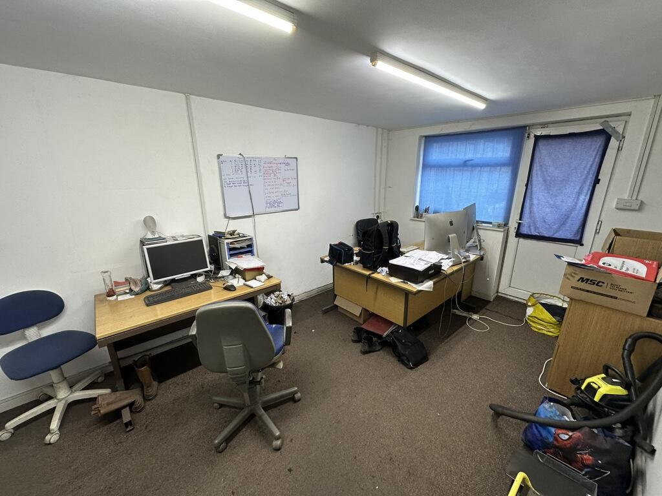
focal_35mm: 14
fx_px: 268
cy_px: 248
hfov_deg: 102.1
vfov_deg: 85.7
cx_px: 331
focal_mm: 2.22
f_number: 2.2
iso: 100
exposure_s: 1/100
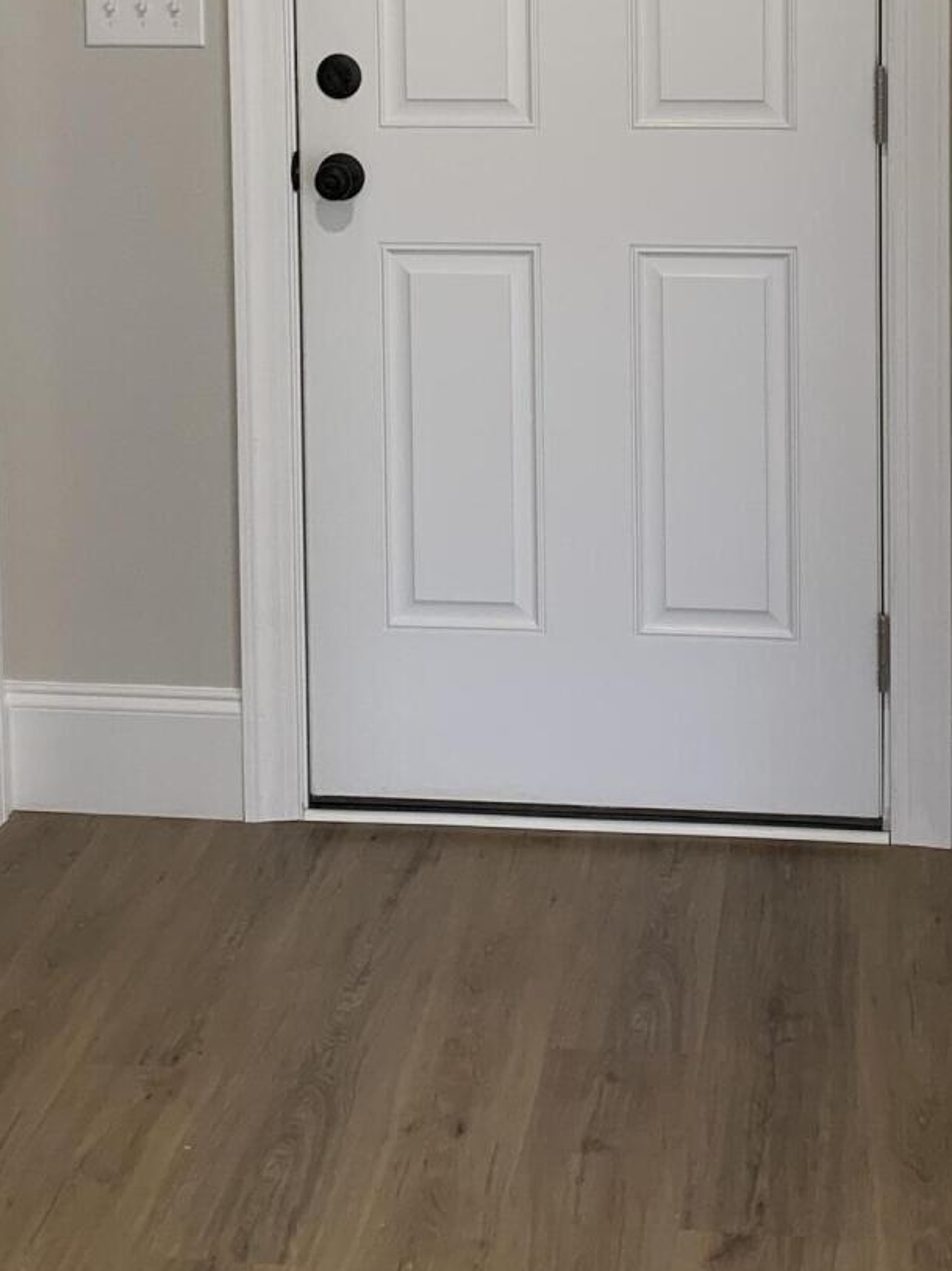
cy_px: 48
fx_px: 2349
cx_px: 569
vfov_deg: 28.7
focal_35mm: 64
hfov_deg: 22.9
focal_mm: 4.25
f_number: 1.8
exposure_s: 1/60
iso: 64
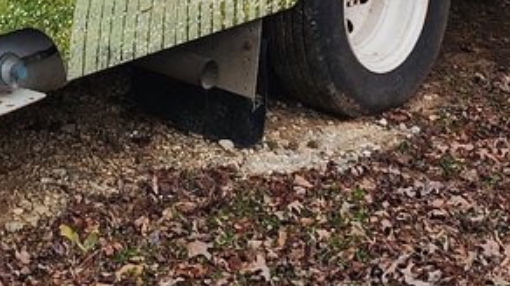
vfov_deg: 8.6
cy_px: -383
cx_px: 34
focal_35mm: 130
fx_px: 1757
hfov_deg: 16.3
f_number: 1.8
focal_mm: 6.4
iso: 12
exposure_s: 1/647
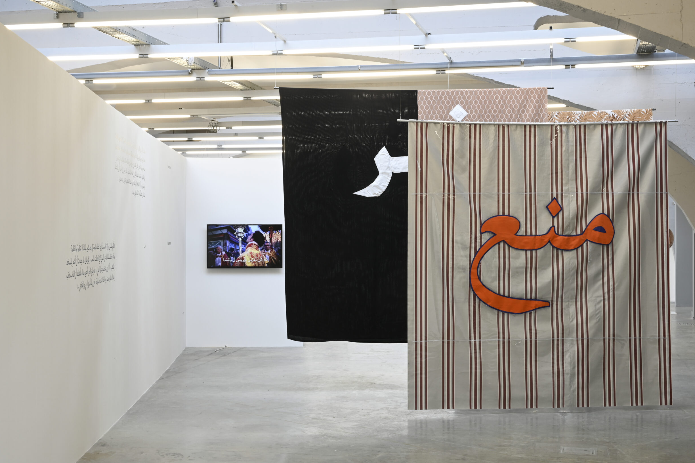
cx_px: 345
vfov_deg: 26.5
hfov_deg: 38.9
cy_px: 235
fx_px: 985
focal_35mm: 51
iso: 125
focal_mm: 50
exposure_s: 1/2.5
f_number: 16
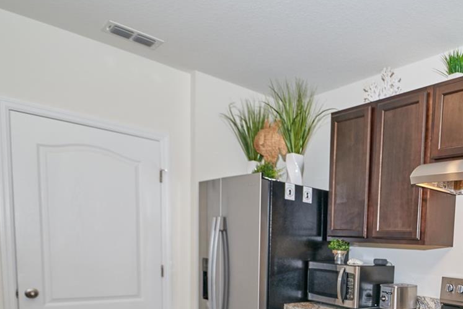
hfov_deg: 54.1
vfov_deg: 40.0
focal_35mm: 30
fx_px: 386
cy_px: 284
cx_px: 417
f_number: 2.8
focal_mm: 14
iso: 400
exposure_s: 1/160
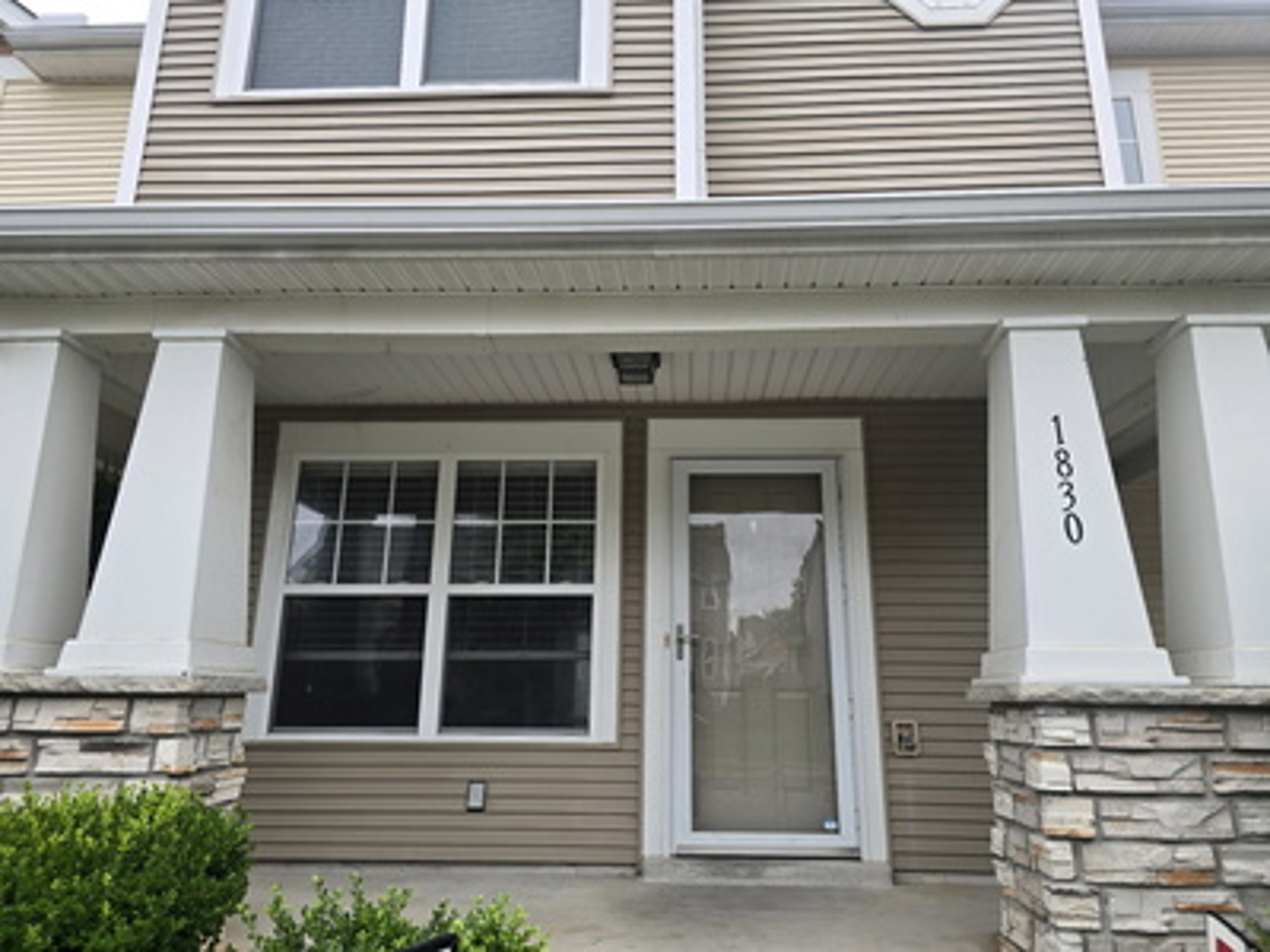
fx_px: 844
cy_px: 476
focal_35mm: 23
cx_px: 635
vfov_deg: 58.9
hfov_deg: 73.9
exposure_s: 1/180
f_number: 1.7
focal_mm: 6.3
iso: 16
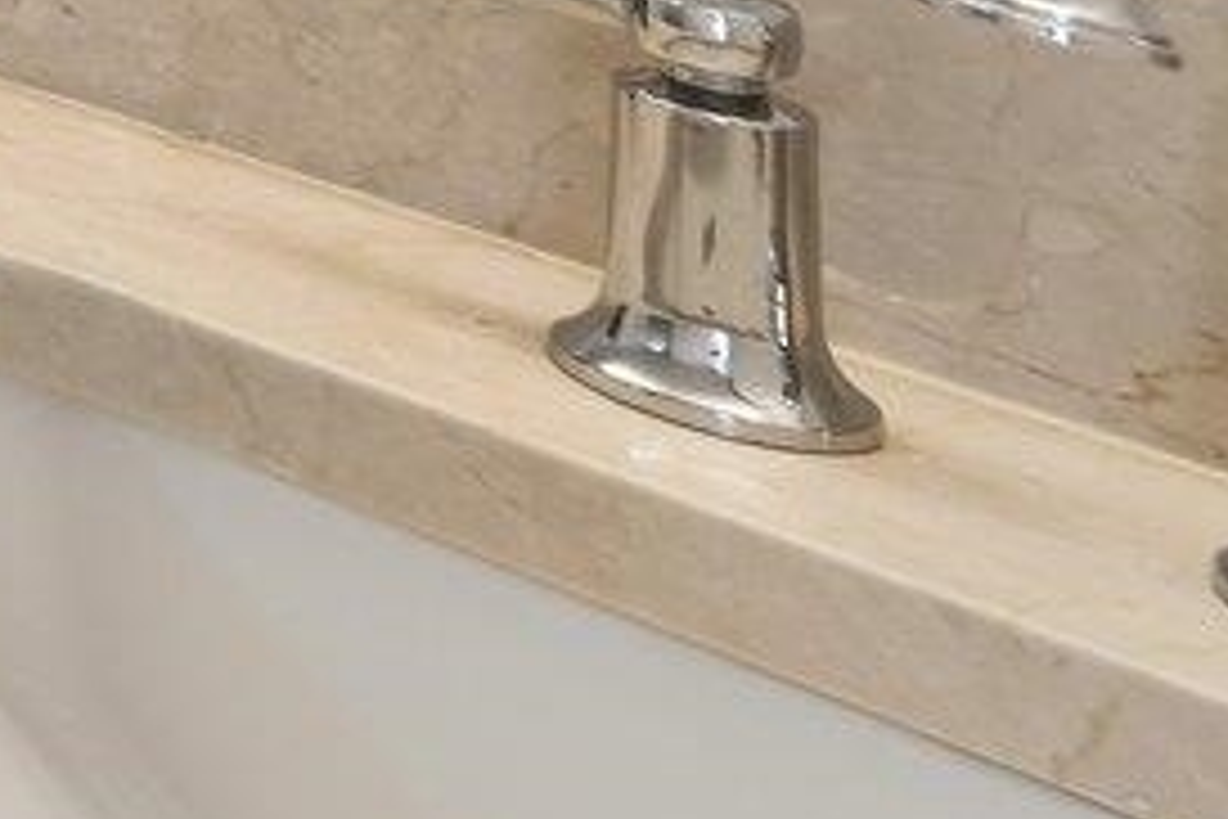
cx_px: -2505
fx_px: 3070
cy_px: -1231
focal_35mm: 90
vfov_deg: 11.9
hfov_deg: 11.4
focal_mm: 8
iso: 125
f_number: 8
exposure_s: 1/6
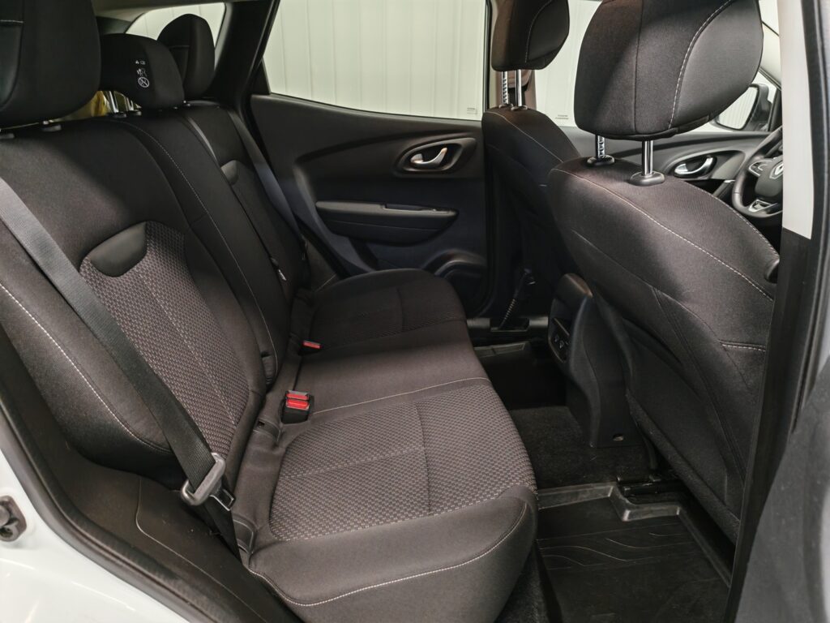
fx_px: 551
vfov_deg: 58.9
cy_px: 312
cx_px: 415
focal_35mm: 23
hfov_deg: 73.9
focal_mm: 5.4
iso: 200
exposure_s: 1/50
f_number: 1.6
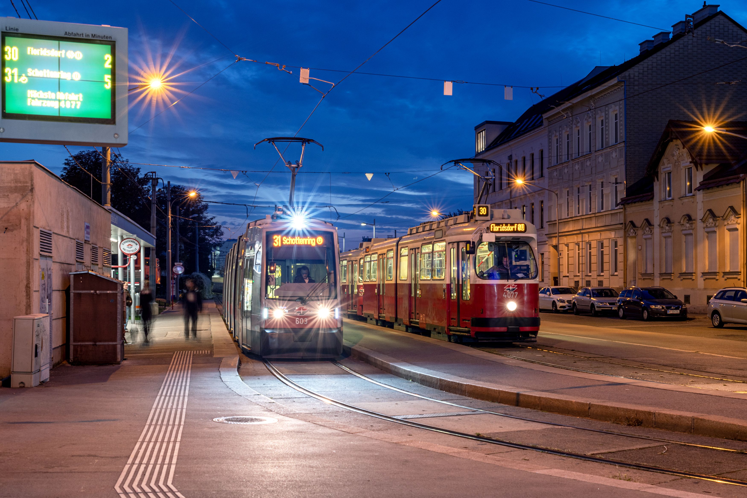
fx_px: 1037
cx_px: 374
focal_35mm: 50
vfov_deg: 27.0
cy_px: 249
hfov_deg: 39.6
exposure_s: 4
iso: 100
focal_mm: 50
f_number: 13
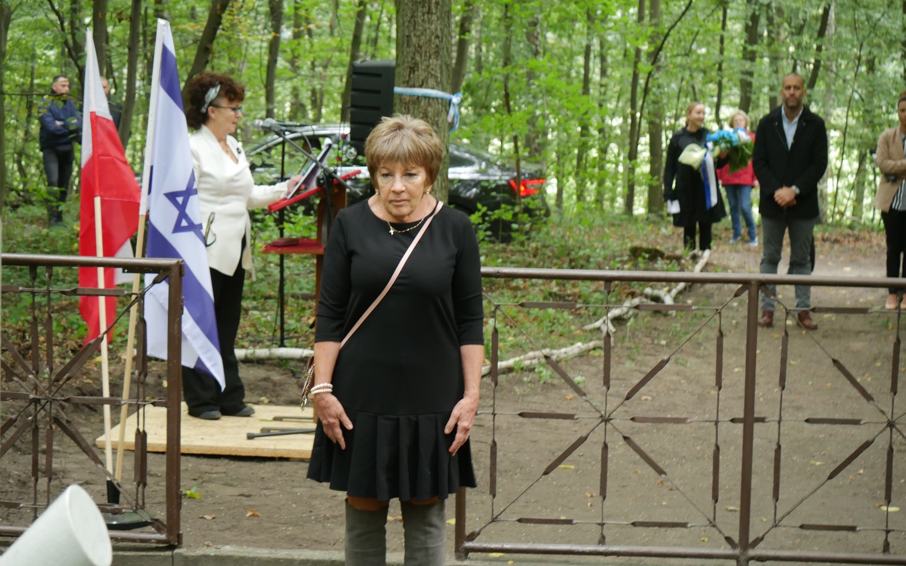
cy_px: 321
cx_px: 452
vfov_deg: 13.6
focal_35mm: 96
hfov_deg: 21.6
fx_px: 2370
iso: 800
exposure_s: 1/30
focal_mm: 45
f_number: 4.5
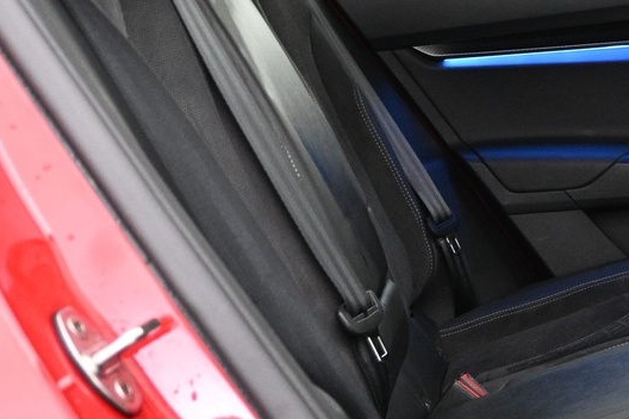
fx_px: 1568
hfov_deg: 21.5
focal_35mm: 90
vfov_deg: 15.2
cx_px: 702
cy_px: 129
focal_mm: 19.5
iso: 1600
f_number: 3.8
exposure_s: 1/8
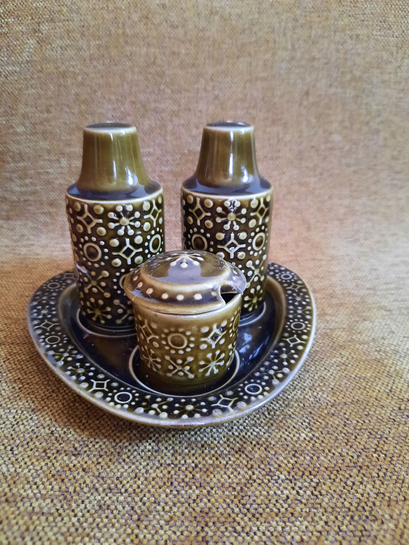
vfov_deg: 69.4
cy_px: 272
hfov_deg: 54.9
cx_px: 204
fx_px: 394
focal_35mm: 25
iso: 320
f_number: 2
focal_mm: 4.6
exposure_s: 1/25
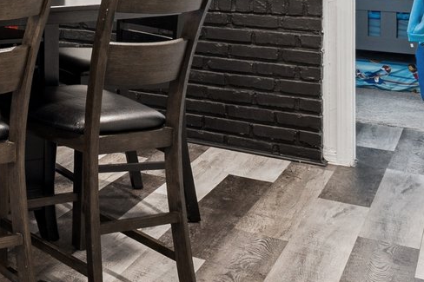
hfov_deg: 23.7
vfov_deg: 20.2
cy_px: -59
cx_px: -247
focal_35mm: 63
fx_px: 742
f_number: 8
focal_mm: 10
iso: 100
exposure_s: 1/10
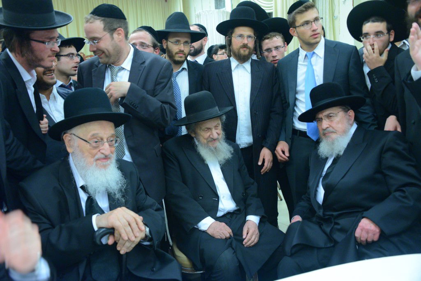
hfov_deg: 55.8
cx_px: 210
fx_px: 398
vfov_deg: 38.9
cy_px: 140
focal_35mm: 34
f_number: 4.5
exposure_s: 1/60
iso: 4000
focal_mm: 34
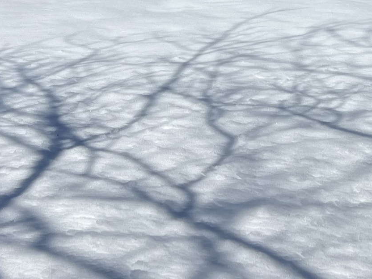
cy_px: -89
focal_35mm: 96
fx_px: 1032
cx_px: 271
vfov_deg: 14.7
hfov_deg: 20.3
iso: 50
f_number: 1.5
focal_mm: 5.7
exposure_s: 1/12658
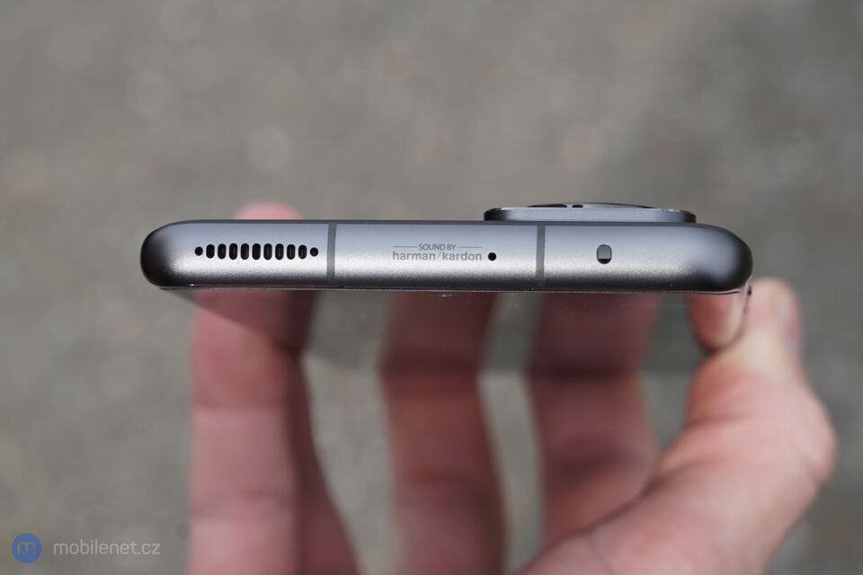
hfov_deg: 35.1
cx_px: 432
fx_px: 1366
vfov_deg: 23.8
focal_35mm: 57
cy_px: 288
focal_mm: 57
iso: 125
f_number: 8
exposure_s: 1/160
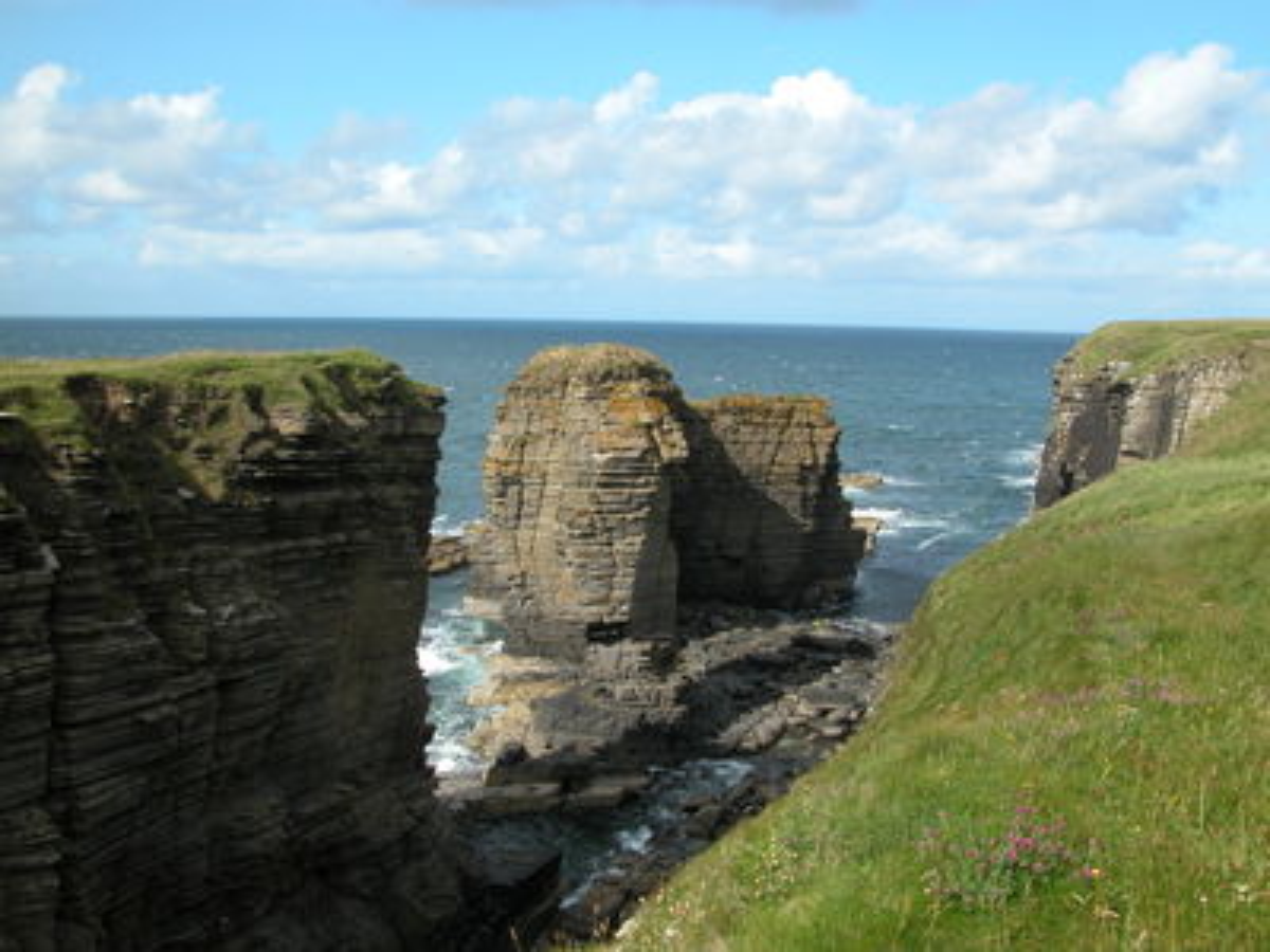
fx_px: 1284
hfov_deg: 52.6
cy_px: 476
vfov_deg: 40.7
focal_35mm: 35
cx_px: 635
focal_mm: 8.9
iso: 100
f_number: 6.3
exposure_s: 1/273
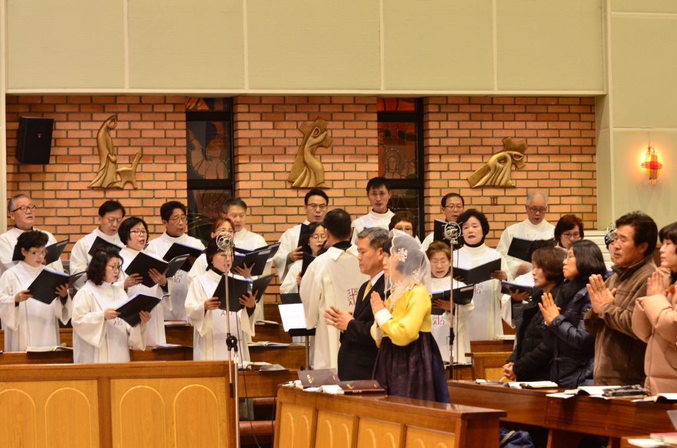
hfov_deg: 17.1
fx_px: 2252
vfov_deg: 11.4
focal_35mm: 120
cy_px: 224
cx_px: 338
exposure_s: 1/13
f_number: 6.3
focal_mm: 80
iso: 1600
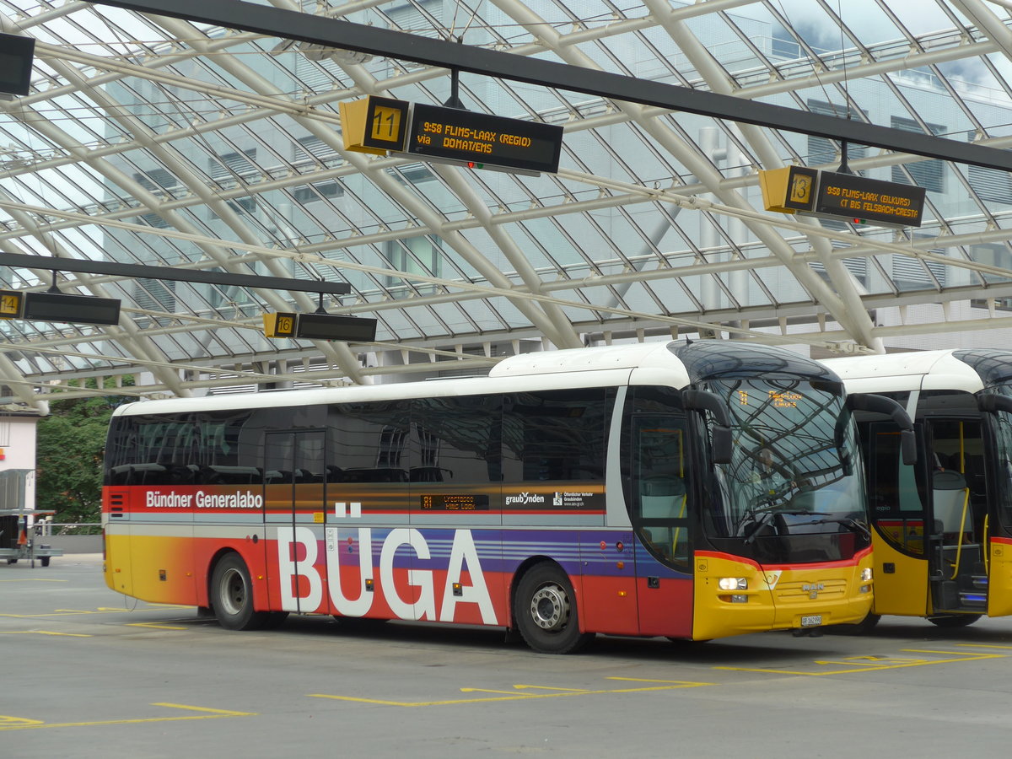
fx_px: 2163
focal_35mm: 74
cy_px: 380
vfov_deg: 19.9
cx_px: 506
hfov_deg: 26.3
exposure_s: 1/200
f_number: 4.2
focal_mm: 15
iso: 80
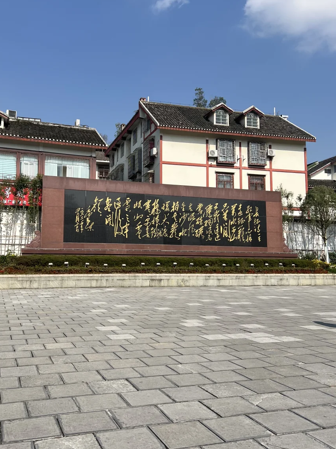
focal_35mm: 33
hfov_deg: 42.8
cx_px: 140
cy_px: 217
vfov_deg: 55.3
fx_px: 427
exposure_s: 1/5882
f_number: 1.5
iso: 50
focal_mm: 5.7
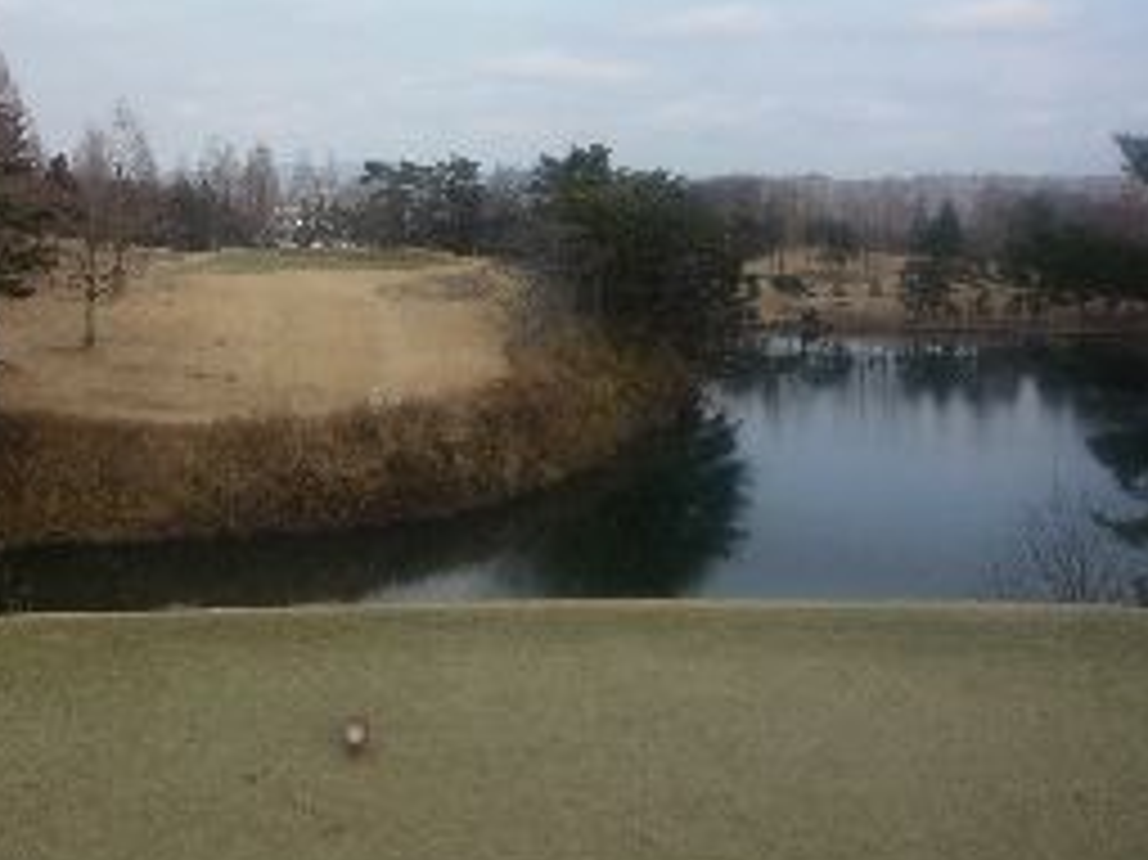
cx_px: 329
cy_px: 221
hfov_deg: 39.7
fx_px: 1558
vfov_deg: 30.4
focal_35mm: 47
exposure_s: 1/640
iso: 100
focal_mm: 4.4
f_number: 4
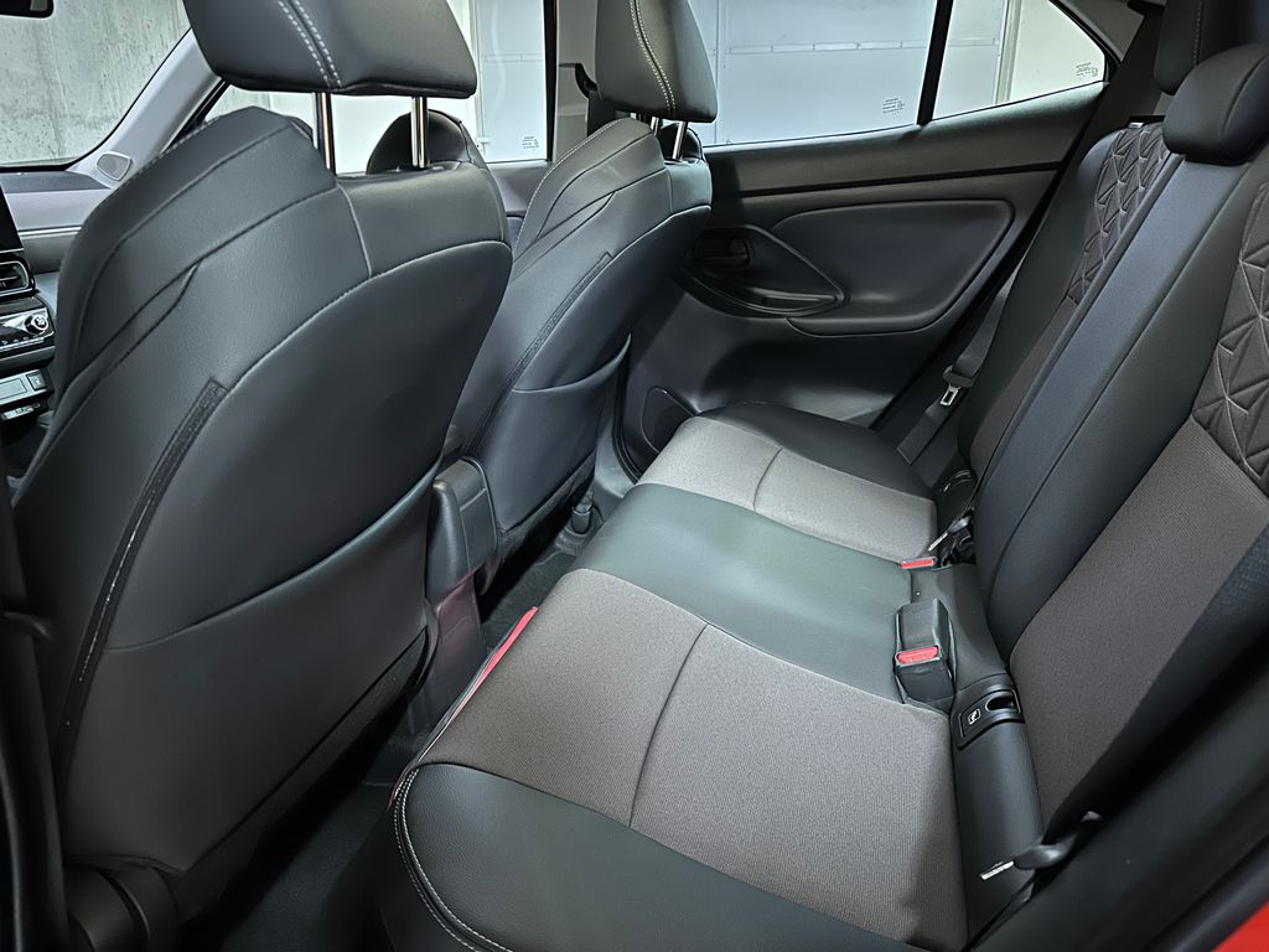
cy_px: 476
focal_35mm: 24
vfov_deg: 56.8
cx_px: 634
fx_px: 880
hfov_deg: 71.6
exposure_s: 1/17
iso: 1600
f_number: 1.78
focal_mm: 6.86
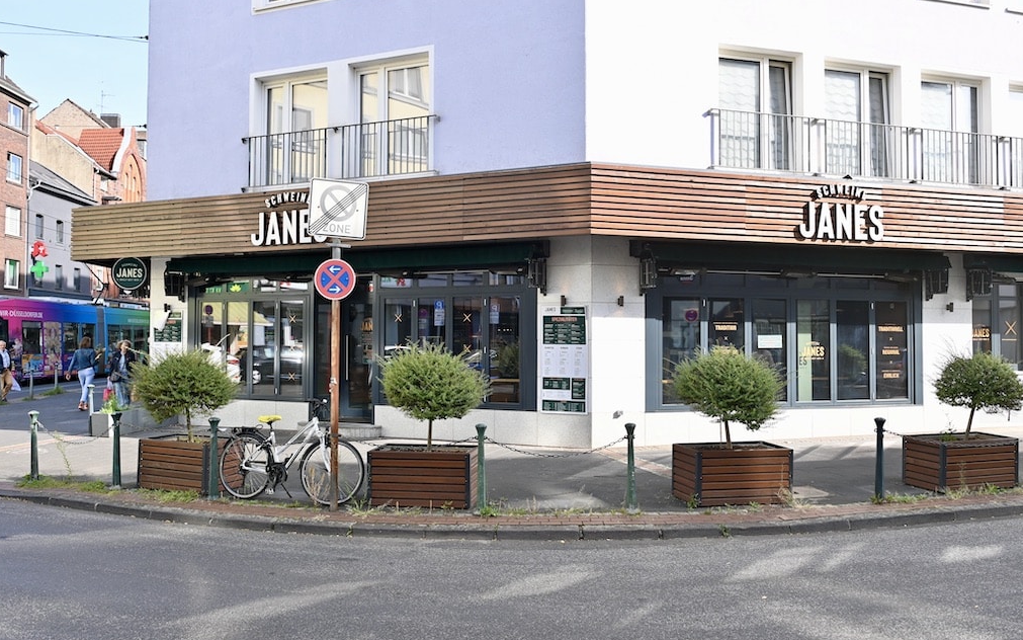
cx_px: 508
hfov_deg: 59.7
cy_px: 319
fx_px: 892
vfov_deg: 39.4
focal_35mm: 32
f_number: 5.6
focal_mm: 31
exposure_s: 1/100
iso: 100
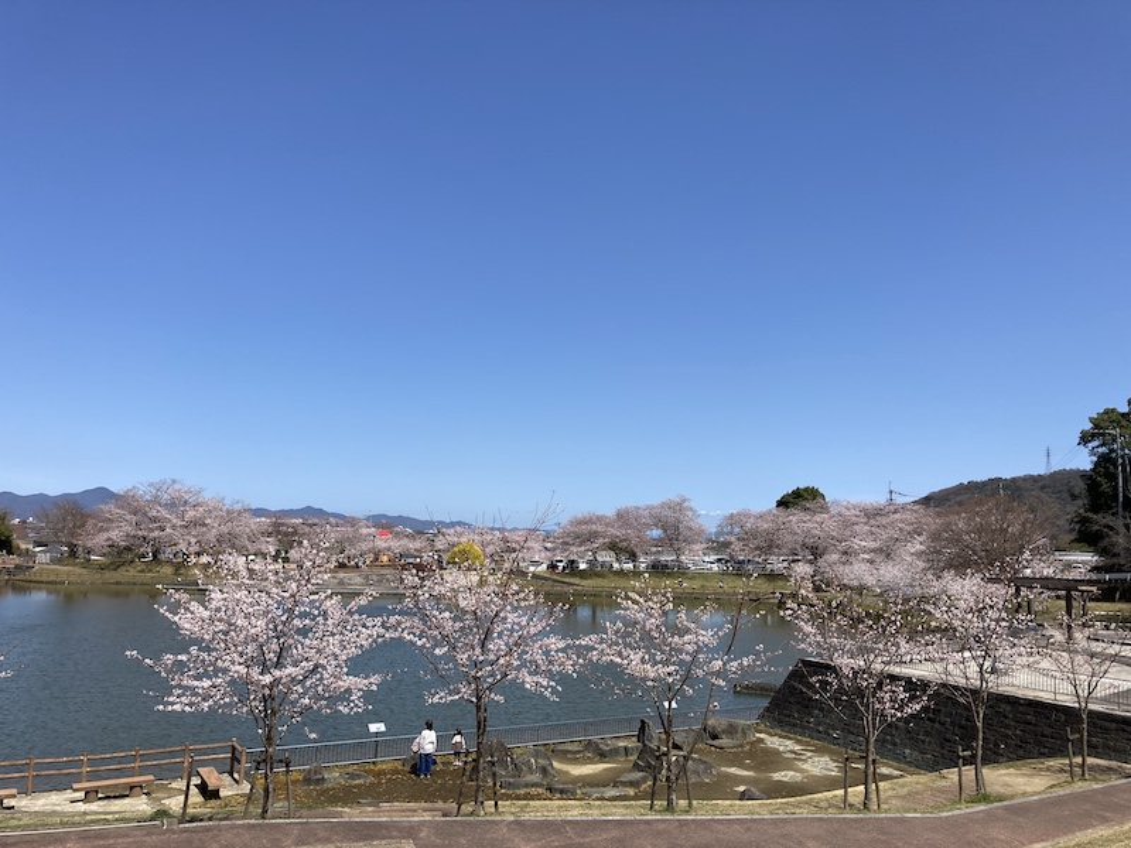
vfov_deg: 49.7
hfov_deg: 63.4
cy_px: 424
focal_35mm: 28
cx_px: 566
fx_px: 915
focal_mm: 3.99
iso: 20
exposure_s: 1/2667
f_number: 1.8
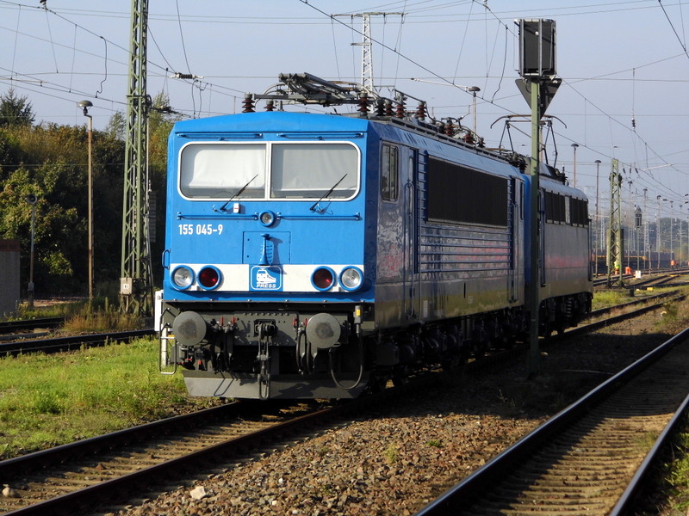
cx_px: 344
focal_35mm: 132
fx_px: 2627
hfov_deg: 14.9
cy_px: 258
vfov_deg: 11.2
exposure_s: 1/534
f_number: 4.7
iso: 100
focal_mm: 23.6
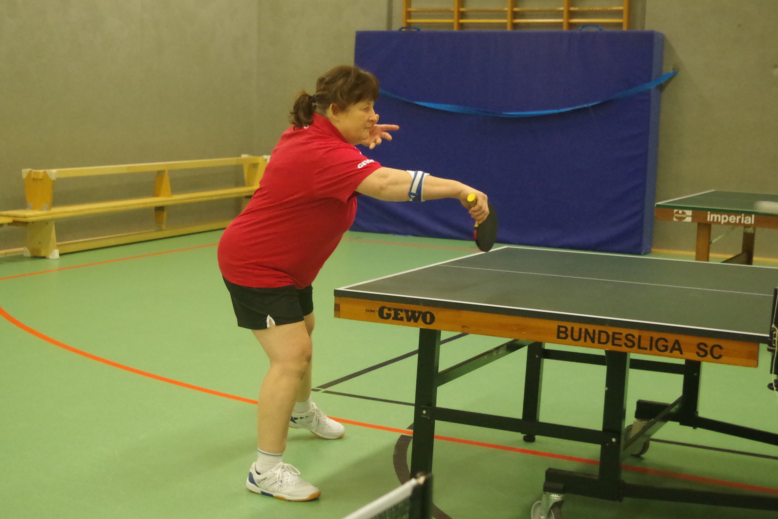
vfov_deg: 22.3
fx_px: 1318
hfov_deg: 32.9
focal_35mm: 61
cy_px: 228
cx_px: 352
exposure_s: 1/60
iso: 3200
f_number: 4
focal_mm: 33
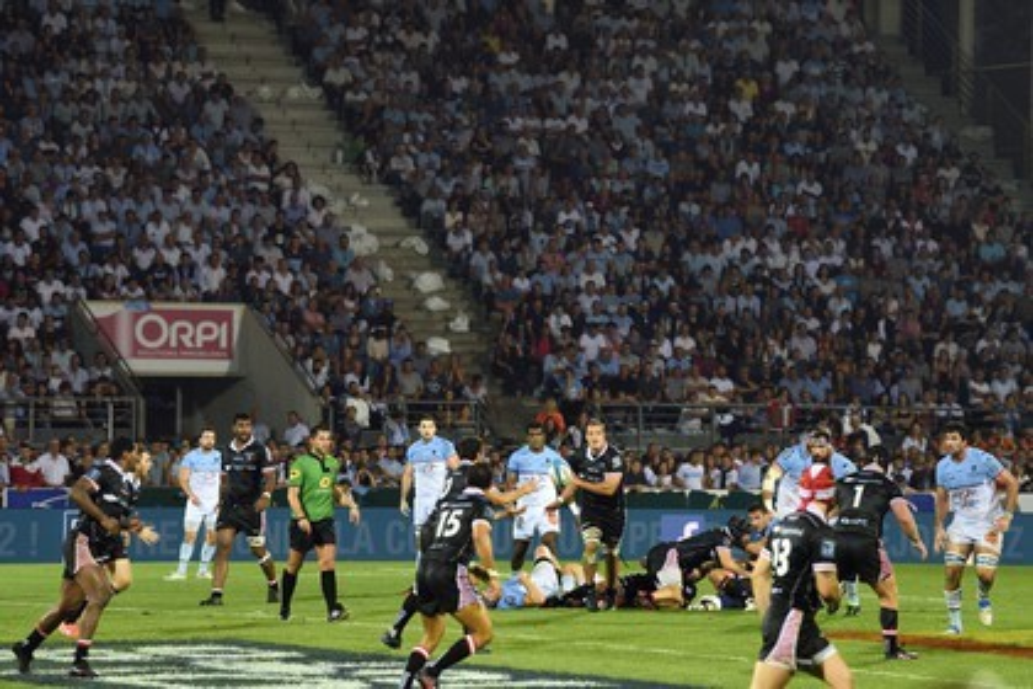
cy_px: 344
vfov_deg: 6.9
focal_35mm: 200
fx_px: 5738
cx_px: 516
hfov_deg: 10.3
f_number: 5
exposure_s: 1/200
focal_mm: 200
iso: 800
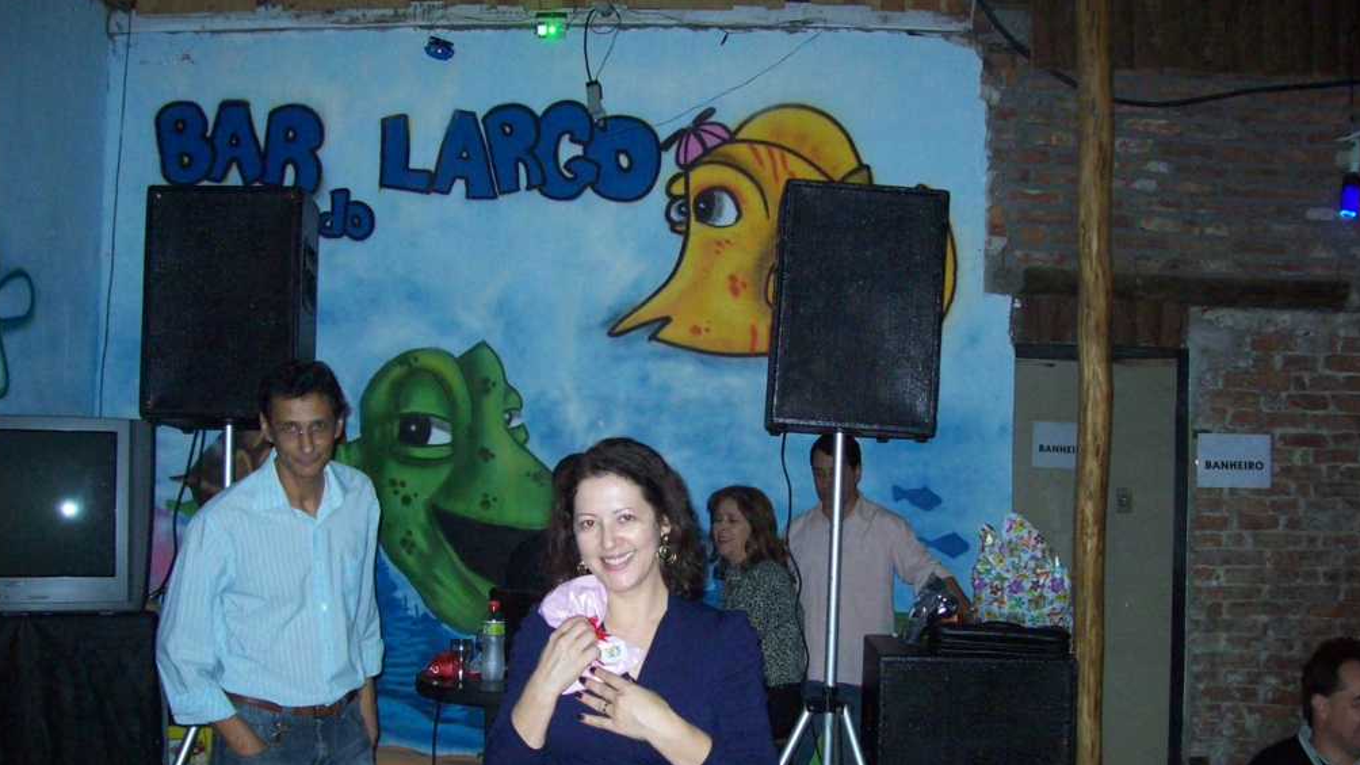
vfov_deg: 29.6
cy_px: 466
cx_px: 681
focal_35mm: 40
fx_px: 1443
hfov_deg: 50.5
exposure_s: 1/64
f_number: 2.7
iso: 200
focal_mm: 6
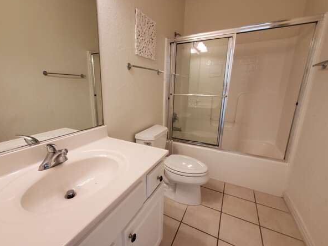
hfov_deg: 97.8
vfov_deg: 81.7
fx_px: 142
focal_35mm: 15
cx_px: 147
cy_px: 118
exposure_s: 1/59
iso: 500
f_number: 2.2
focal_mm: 1.8
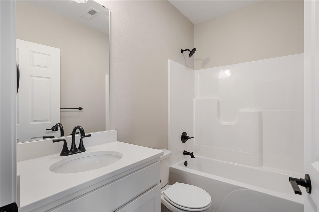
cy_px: 106
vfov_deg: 70.4
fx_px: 151
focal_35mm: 17
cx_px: 160
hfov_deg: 93.3
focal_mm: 17
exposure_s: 1/4
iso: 800
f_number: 9
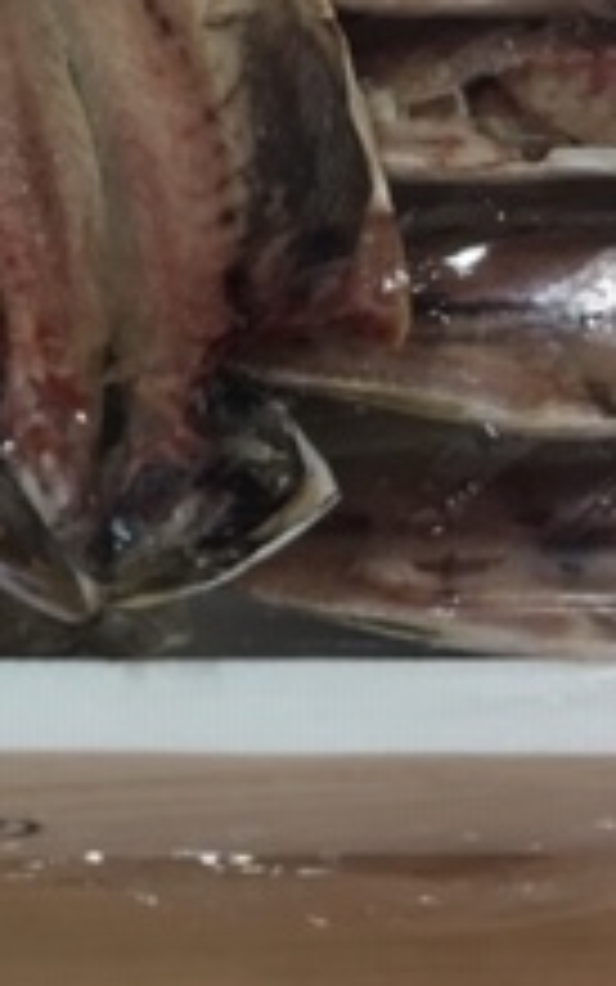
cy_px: 216
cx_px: -220
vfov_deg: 22.8
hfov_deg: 13.9
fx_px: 2416
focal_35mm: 90
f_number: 2.2
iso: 32
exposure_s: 1/30
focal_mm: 4.15
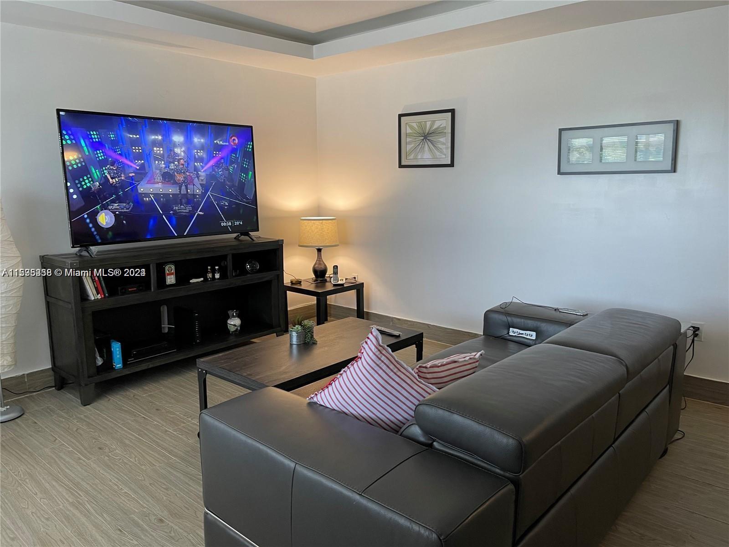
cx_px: 364
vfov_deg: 53.1
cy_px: 274
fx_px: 548
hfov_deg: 67.3
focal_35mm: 26
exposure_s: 1/60
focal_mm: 5.1
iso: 100
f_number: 1.6
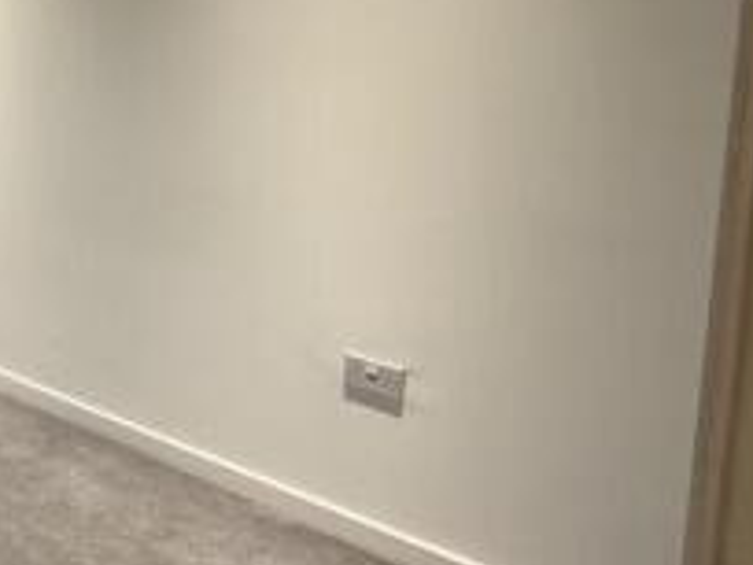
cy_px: 131
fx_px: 870
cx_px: -124
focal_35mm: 40
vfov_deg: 35.1
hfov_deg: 37.1
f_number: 2.2
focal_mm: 2.22
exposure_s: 1/50
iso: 400
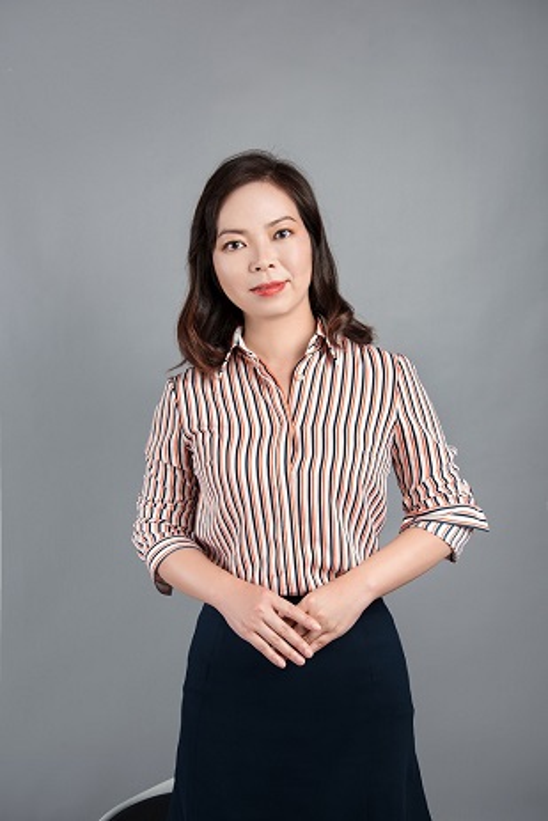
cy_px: 410
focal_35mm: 46
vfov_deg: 42.7
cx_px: 274
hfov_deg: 29.3
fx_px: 1049
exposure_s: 1/160
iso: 80
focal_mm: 46
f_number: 8
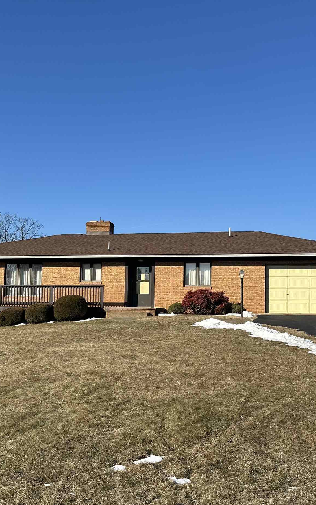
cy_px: 265
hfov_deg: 30.5
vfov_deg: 47.2
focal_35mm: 42
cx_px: 171
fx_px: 579
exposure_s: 1/5263
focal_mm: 6.86
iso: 80
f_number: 1.78
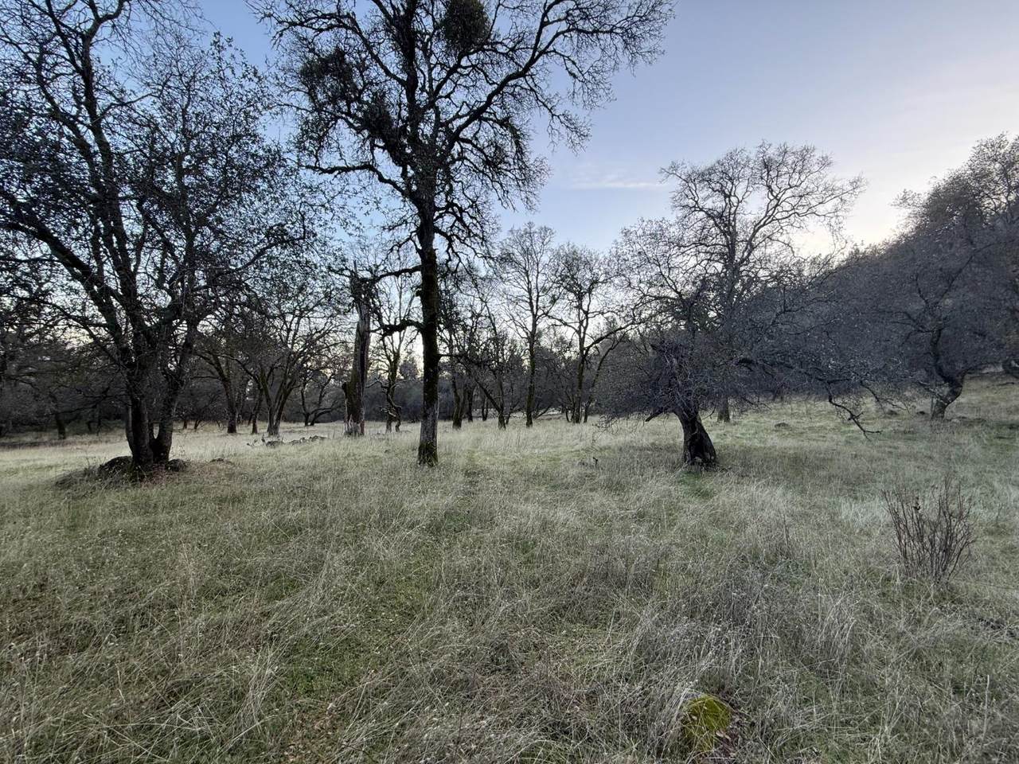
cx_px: 510
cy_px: 382
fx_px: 412
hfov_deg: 102.1
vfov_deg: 85.7
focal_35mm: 14
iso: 50
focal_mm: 2.22
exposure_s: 1/149
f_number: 2.2
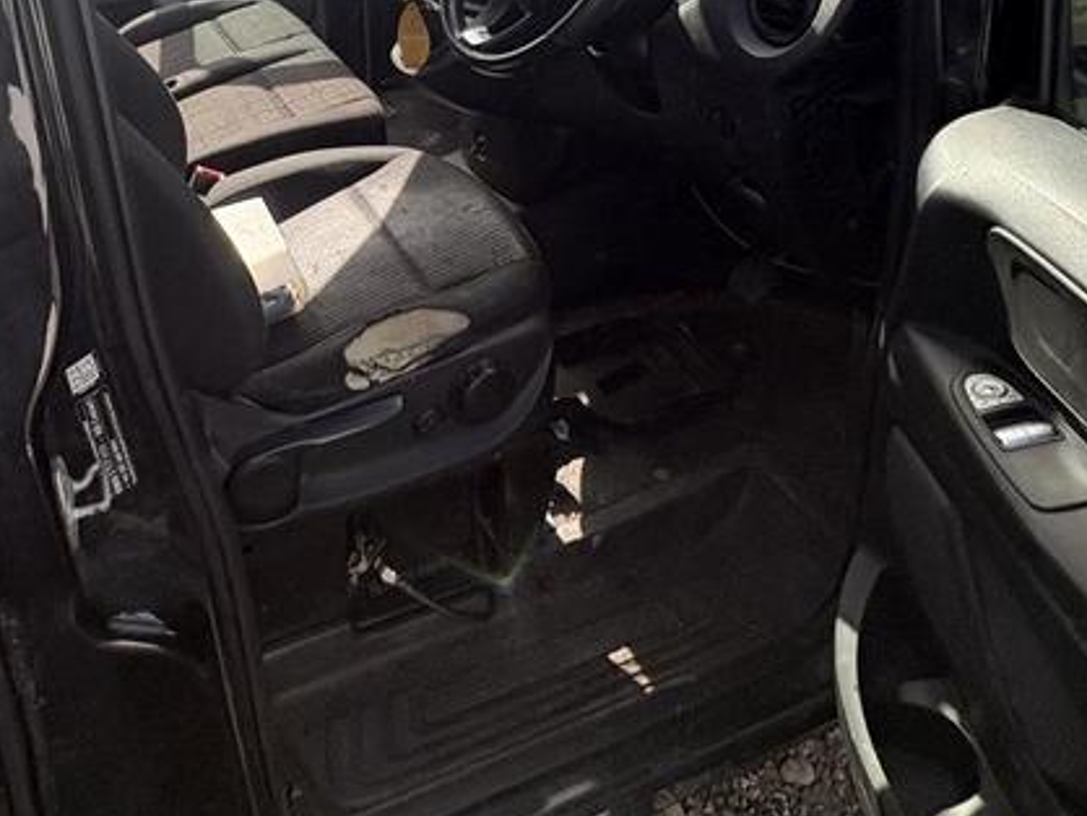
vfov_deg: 41.3
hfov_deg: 57.6
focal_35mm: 30
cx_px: 304
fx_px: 943
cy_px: 16
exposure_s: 1/675
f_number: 2.2
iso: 64
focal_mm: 2.22
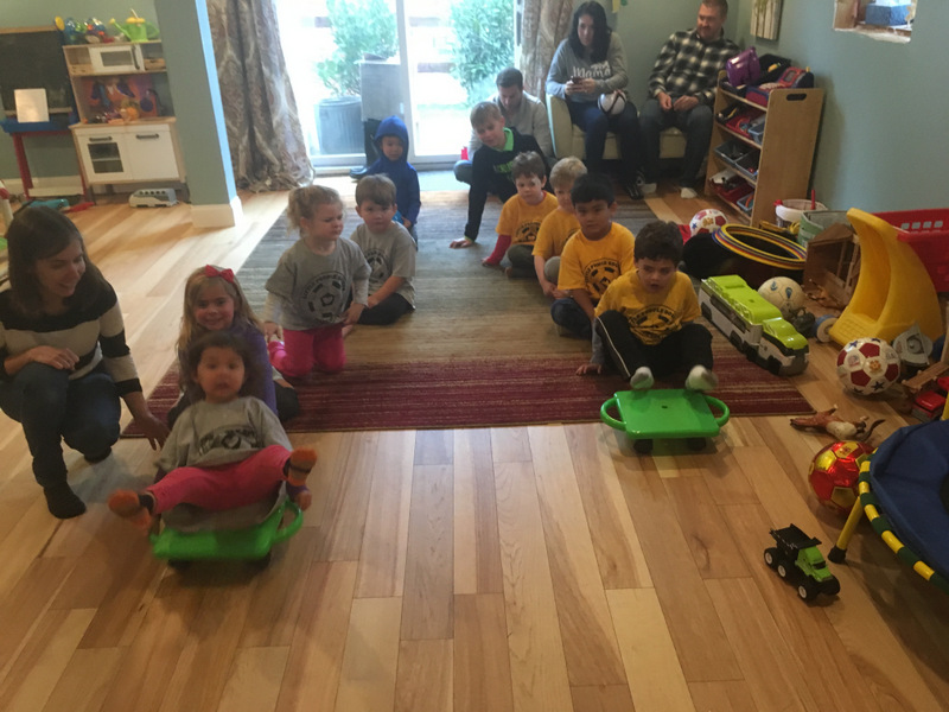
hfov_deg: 61.7
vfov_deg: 48.2
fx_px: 795
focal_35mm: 29
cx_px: 474
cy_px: 356
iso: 200
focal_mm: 4.15
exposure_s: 1/30
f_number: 2.2
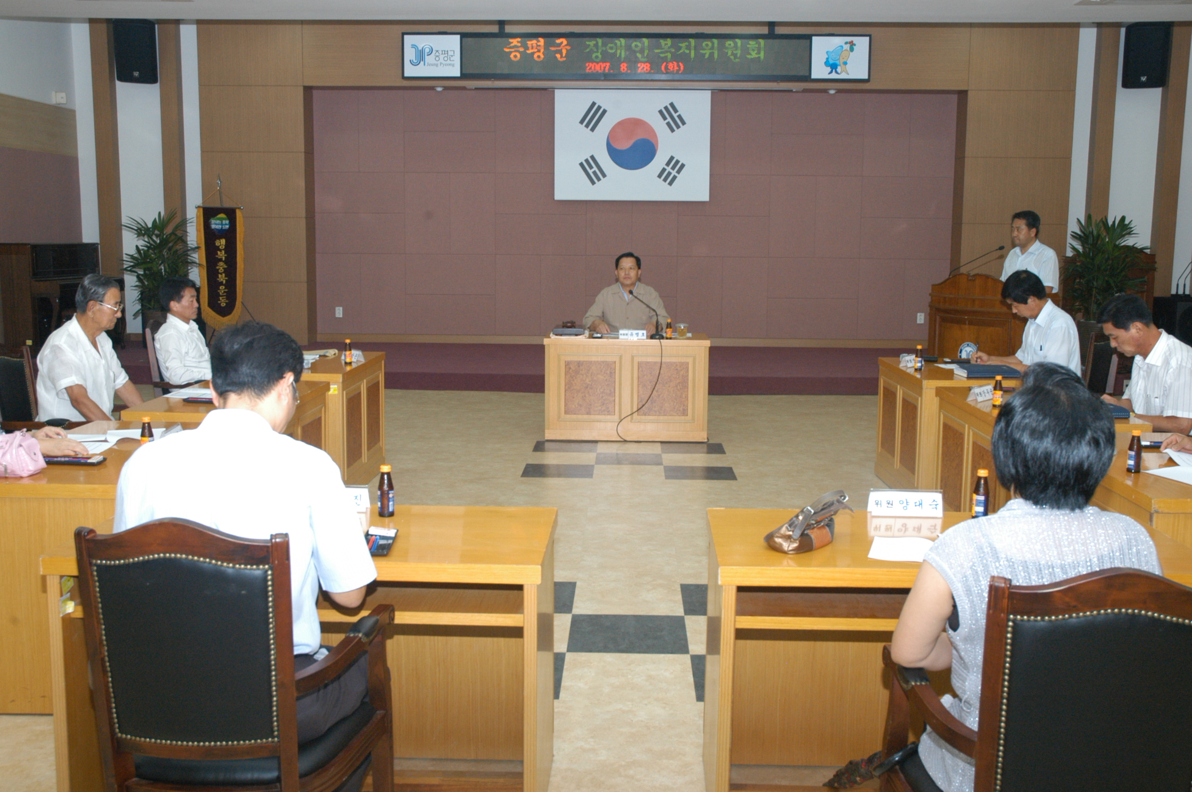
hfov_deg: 51.3
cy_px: 396
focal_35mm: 38
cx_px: 596
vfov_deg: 35.4
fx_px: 1240
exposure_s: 1/60
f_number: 7.1
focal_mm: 25
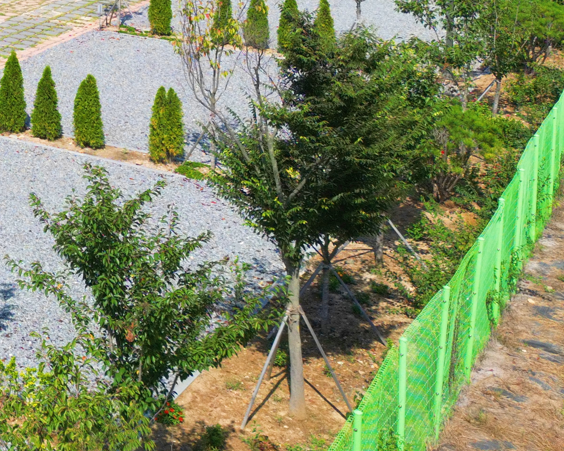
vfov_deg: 17.9
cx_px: -311
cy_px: -174
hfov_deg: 20.3
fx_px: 1319
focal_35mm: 79
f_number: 1.7
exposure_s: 1/2500
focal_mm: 6.72
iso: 100
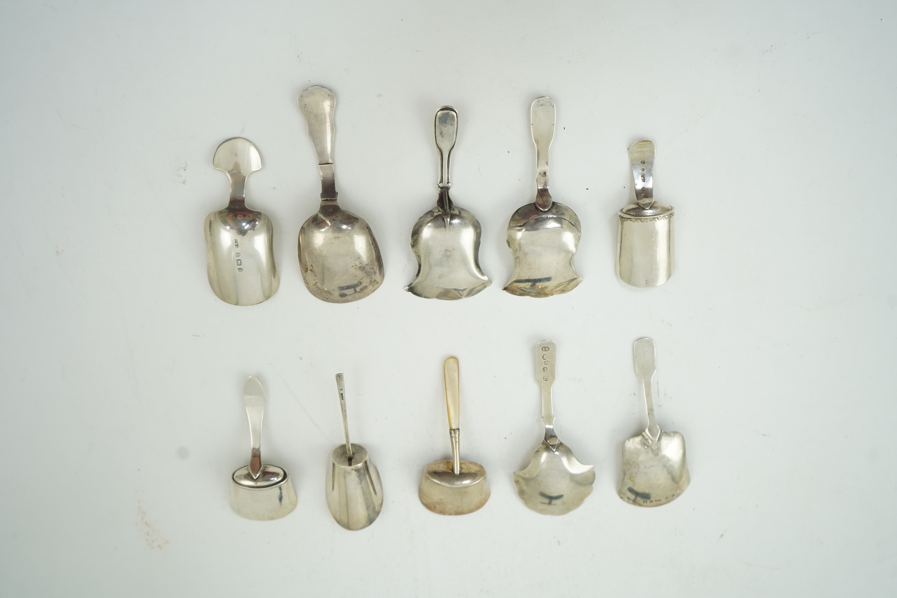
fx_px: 822
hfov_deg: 57.2
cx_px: 448
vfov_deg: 40.0
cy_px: 299
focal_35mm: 33
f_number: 5.6
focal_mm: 33
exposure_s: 1/50
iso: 400
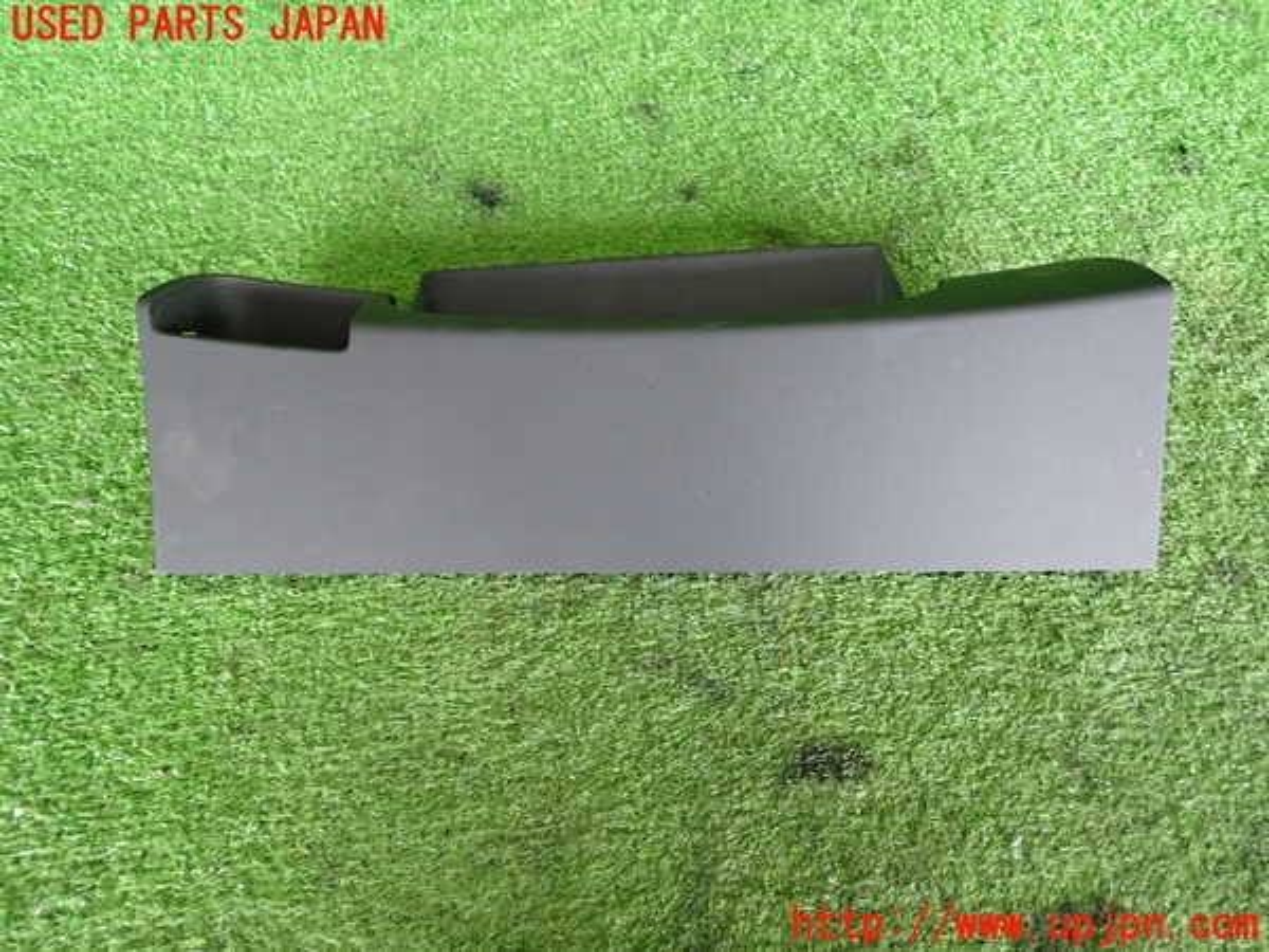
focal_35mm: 25
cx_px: 634
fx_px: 916
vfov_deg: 54.9
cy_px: 476
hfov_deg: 69.4
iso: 500
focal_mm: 4.5
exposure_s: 1/80
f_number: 2
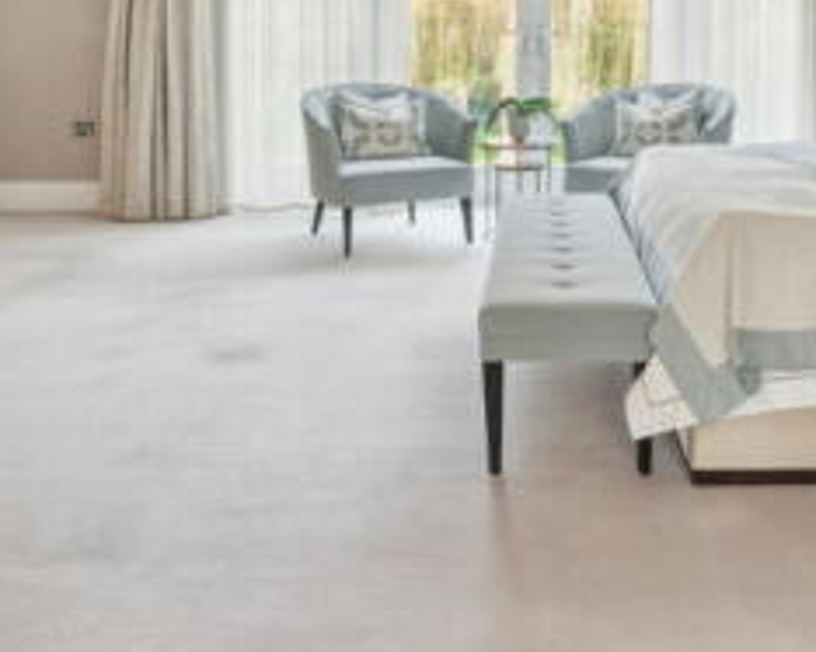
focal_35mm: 42
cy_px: 5
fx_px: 1014
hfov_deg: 43.2
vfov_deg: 32.8
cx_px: 549
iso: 400
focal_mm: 16
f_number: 9
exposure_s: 1/30
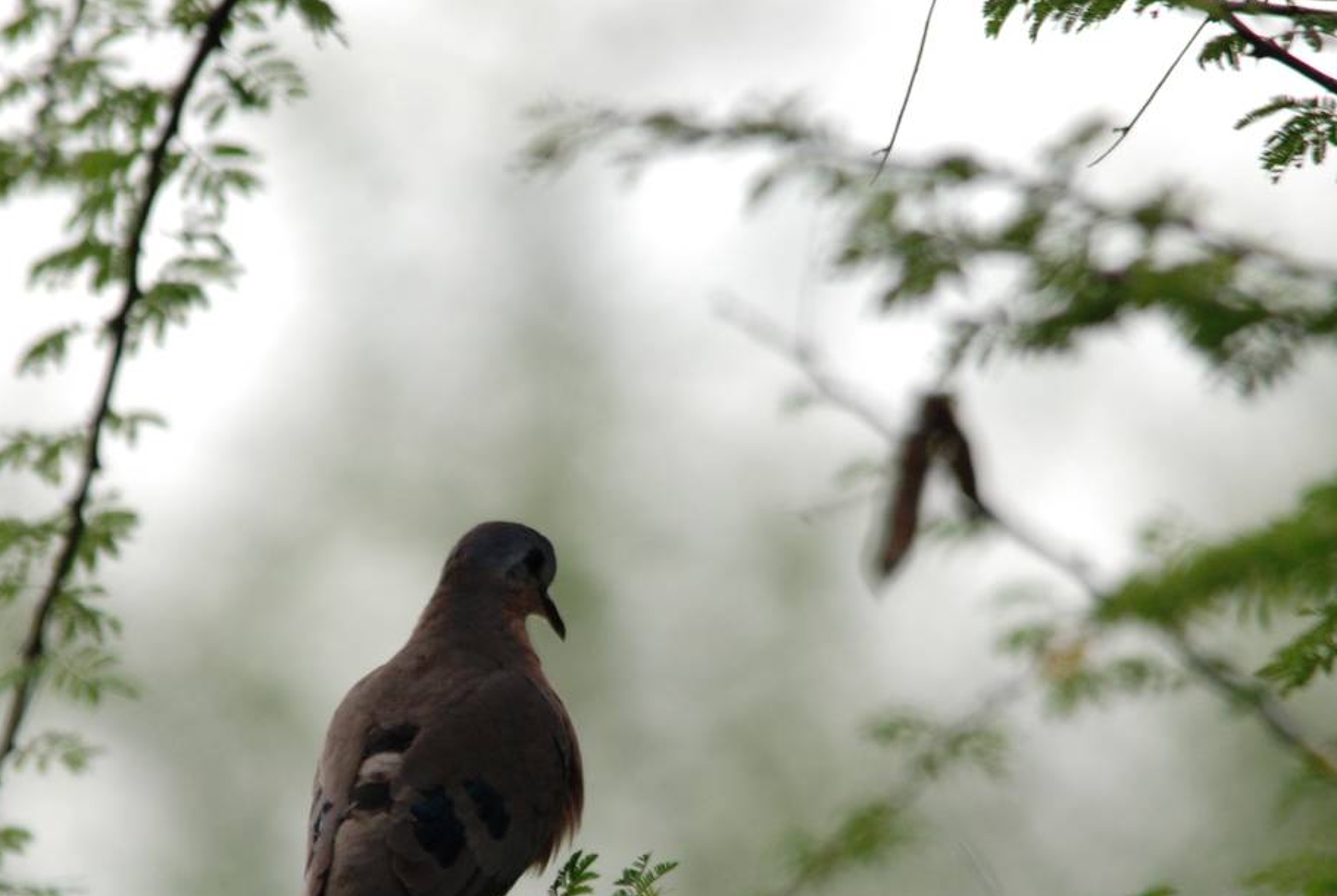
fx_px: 49094
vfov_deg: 1.0
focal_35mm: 1320
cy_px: 713
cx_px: 525
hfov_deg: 1.6
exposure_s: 1/500
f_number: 6.3
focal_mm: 500
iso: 400
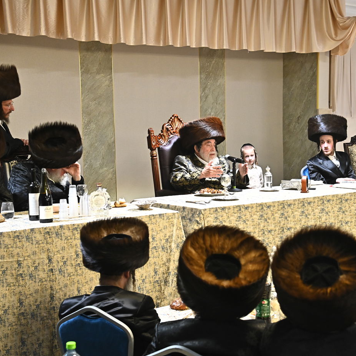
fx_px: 745
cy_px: 178
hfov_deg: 26.9
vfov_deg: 26.9
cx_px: 202
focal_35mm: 64
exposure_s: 1/200
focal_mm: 50
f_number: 5
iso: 3200
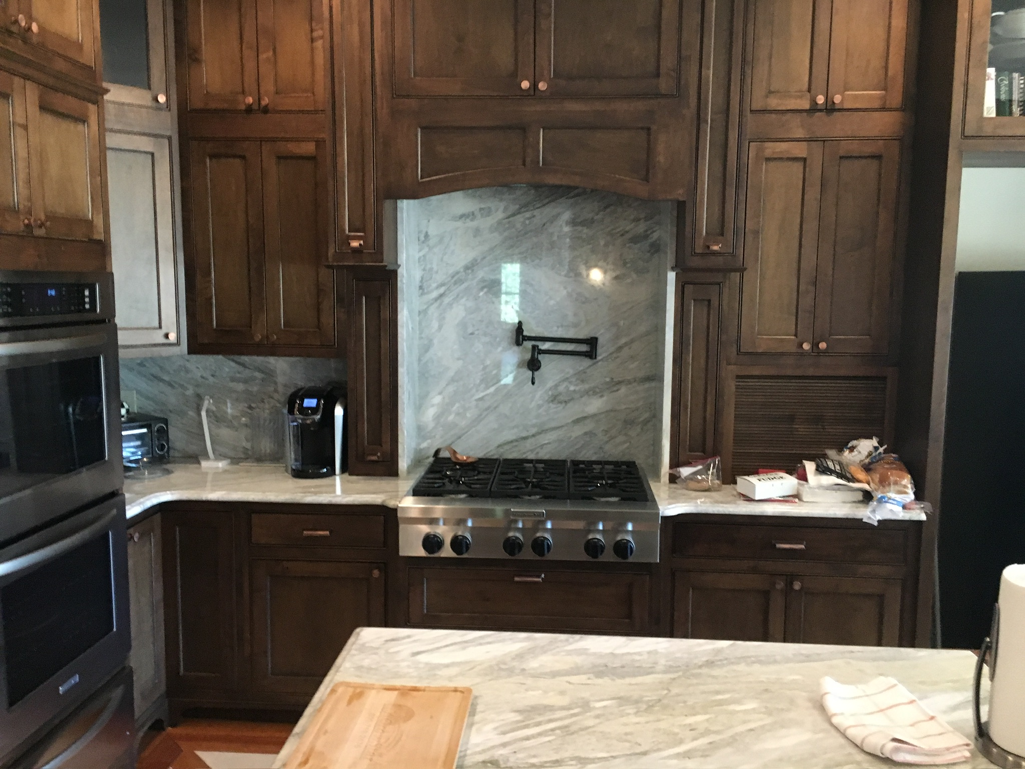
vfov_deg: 48.2
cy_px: 384
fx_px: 859
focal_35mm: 29
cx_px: 512
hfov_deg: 61.7
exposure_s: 1/15
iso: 200
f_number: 2.2
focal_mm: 4.15
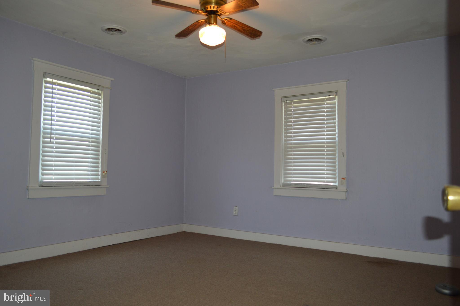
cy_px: 153
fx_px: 345
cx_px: 230
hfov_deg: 67.4
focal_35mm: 27
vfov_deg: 47.8
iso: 400
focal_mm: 18
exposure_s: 1/60
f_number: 4
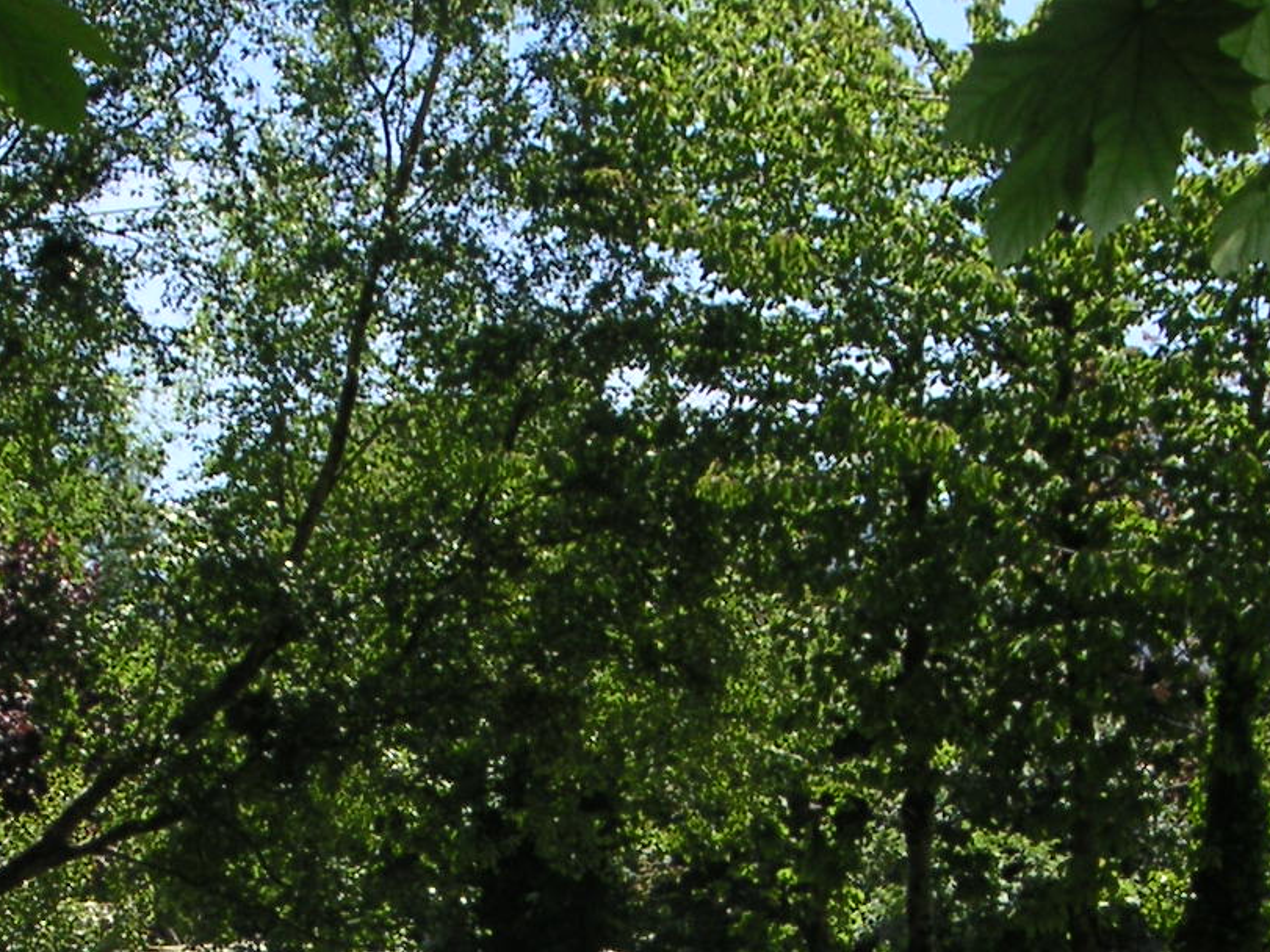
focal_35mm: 96
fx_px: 3522
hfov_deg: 20.4
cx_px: 460
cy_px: 1027
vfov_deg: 15.0
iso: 50
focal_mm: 6
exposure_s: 1/750
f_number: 2.8
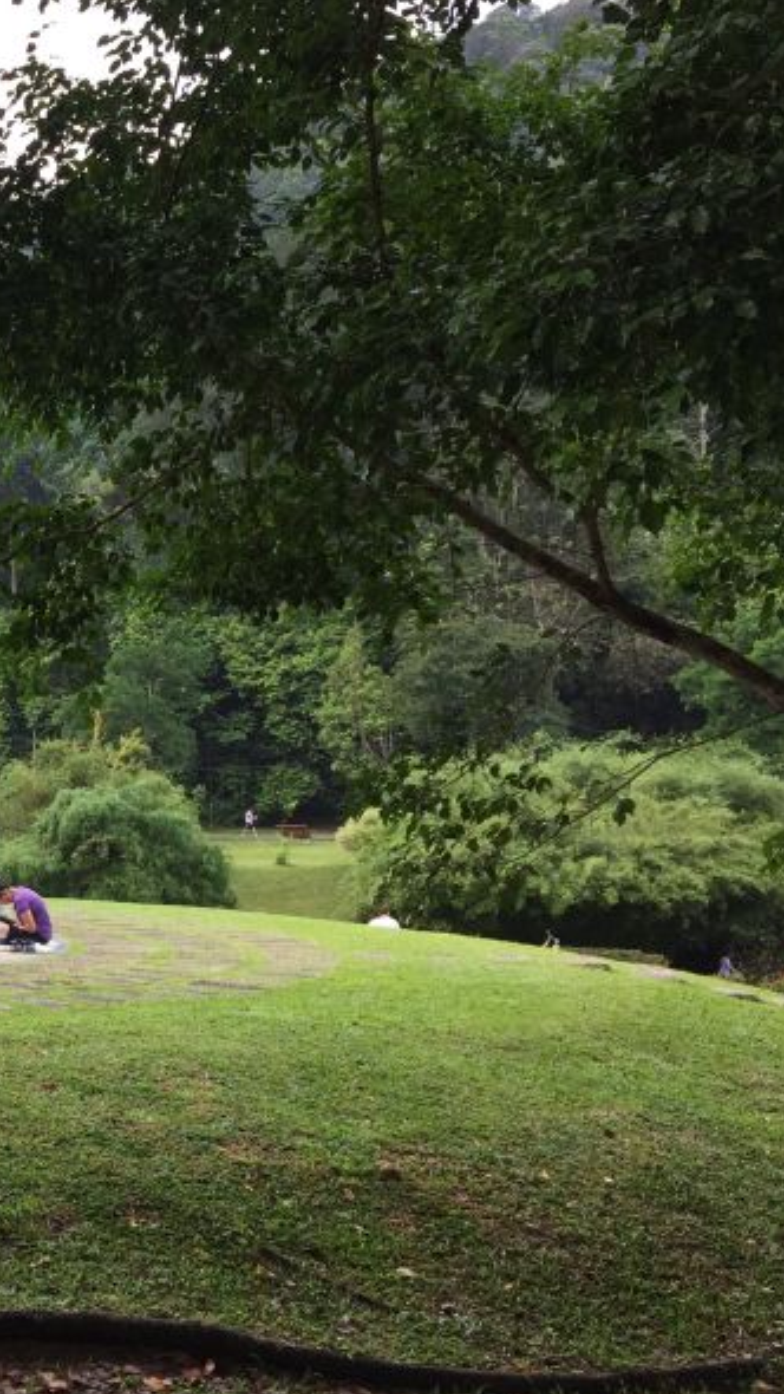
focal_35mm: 43
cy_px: 712
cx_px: -102
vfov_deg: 47.4
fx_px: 1589
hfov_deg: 25.5
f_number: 2.2
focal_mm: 4.15
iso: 32
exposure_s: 1/100
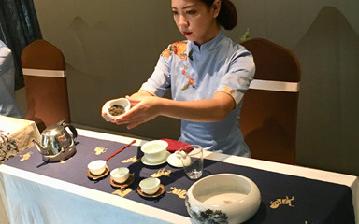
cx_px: 118
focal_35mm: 50
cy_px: 148
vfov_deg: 25.7
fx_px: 489
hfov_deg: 39.8
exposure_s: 1/33
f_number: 2.2
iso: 160
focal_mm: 4.15
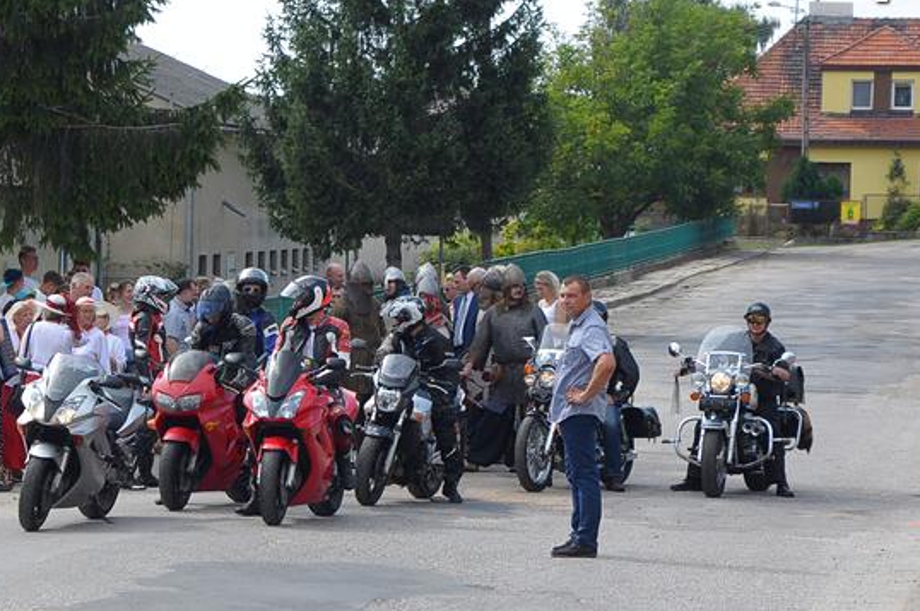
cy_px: 371
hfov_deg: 12.4
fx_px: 4236
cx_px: 267
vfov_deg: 8.2
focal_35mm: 166
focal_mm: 70
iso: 640
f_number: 8
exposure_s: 1/1000
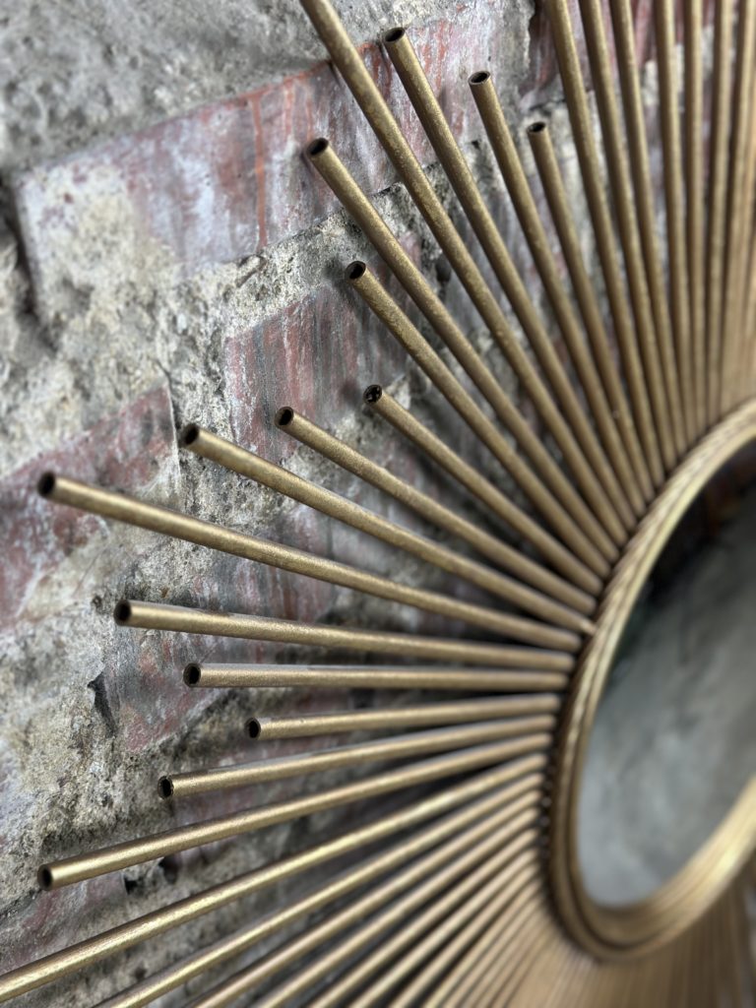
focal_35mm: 48
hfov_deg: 30.3
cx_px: 378
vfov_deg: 39.7
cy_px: 504
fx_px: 1398
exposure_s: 1/50
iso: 160
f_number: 1.78
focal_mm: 6.86
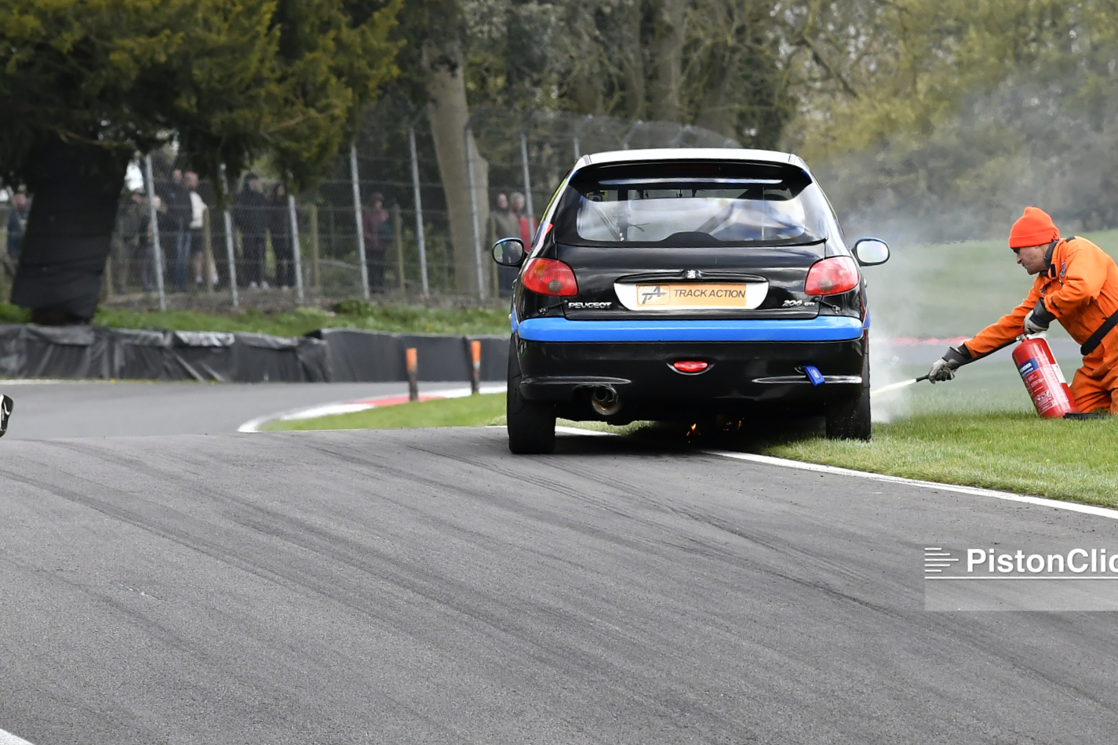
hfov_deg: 4.9
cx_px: 508
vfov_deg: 3.3
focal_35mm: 421
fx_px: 13073
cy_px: 232
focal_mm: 200
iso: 1100
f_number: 6.3
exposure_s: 1/500
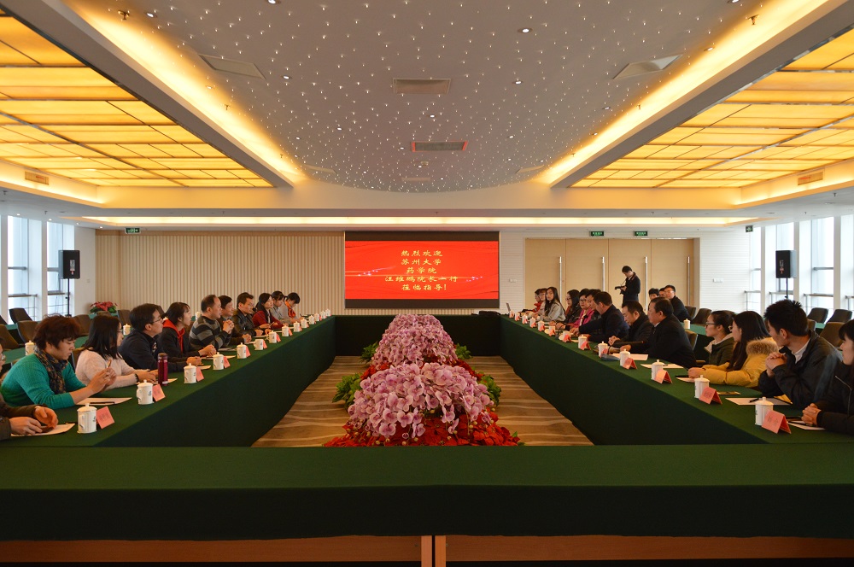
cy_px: 284
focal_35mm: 27
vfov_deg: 47.8
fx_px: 640
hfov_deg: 67.4
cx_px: 427
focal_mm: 18
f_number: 5.6
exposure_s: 1/125
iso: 800
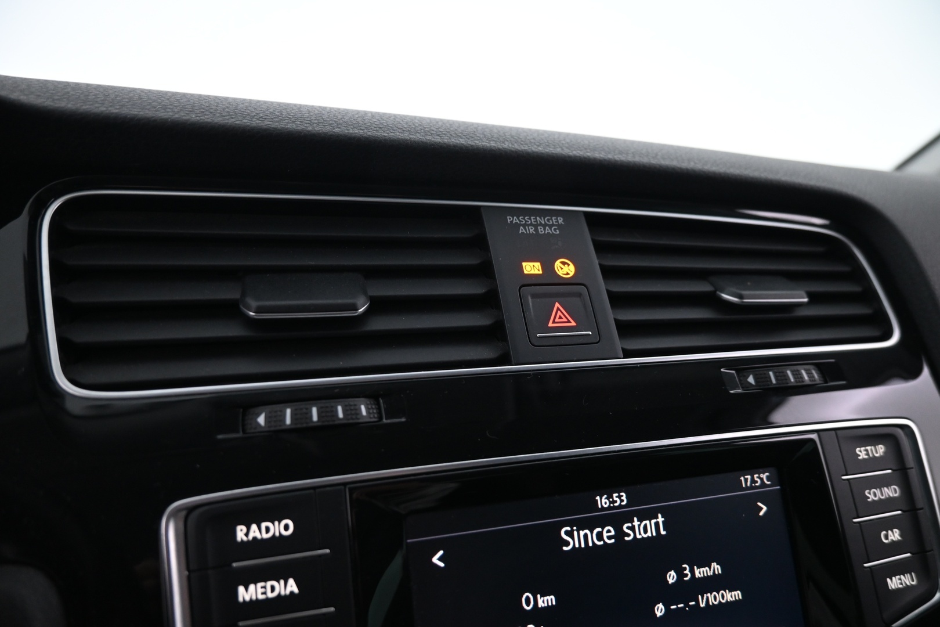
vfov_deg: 53.1
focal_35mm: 24
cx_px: 470
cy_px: 314
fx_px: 627
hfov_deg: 73.7
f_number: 3.5
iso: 1250
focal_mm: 16
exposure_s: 1/25
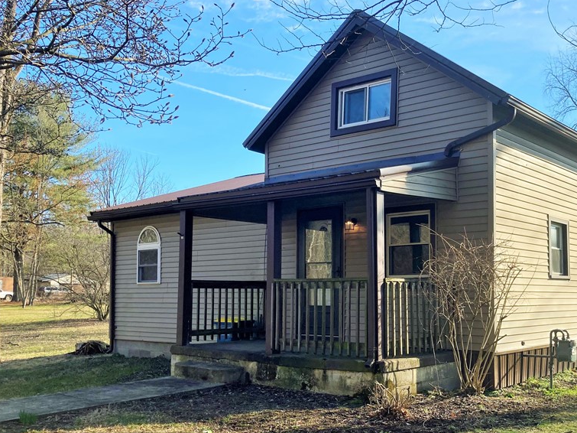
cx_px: 387
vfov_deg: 37.5
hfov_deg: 48.1
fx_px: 633
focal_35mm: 38
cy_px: 273
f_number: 1.8
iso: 20
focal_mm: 3.99
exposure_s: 1/883
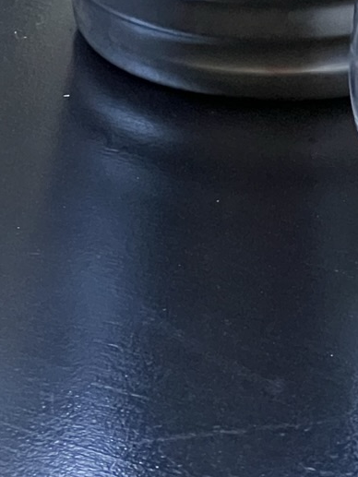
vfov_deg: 6.3
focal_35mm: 305
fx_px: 4204
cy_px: -460
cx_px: 672
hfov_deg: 4.8
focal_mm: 9
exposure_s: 1/60
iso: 500
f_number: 2.8
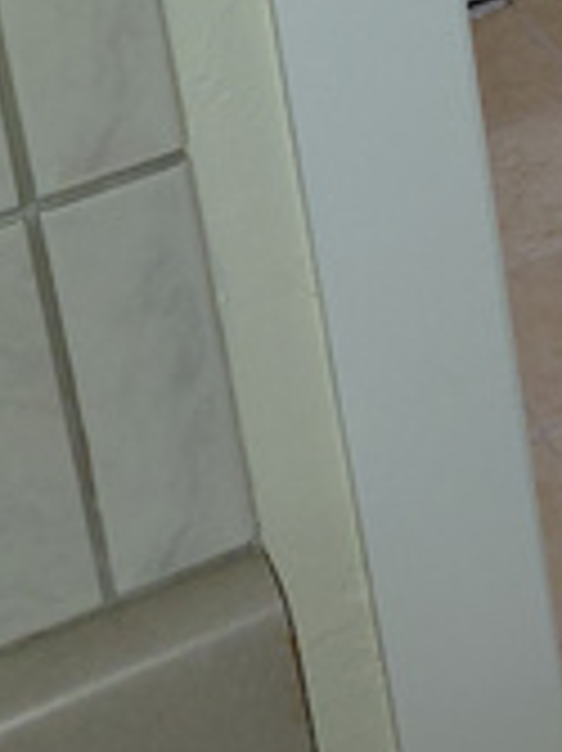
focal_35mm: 115
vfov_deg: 14.8
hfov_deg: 11.7
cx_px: 1093
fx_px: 2493
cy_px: -635
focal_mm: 4.69
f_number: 1.8
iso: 250
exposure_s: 1/120
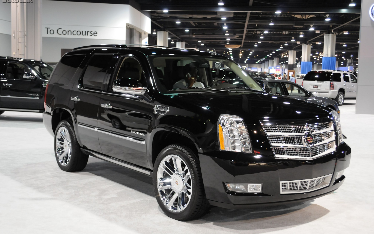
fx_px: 499
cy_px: 121
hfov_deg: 41.1
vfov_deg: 26.3
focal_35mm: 49
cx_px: 187
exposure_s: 1/15
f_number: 4.8
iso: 800
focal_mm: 32
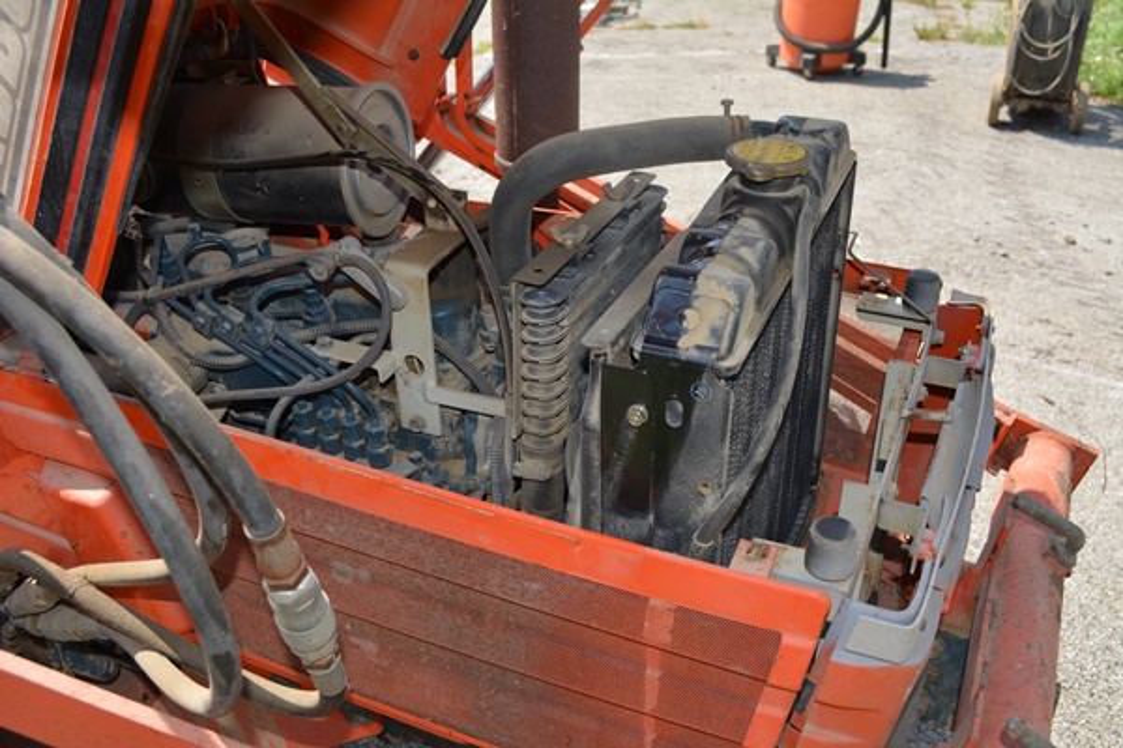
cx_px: 562
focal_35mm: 36
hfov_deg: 53.1
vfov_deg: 36.9
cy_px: 374
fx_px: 1123
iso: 100
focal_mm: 24
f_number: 6.3
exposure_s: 1/200
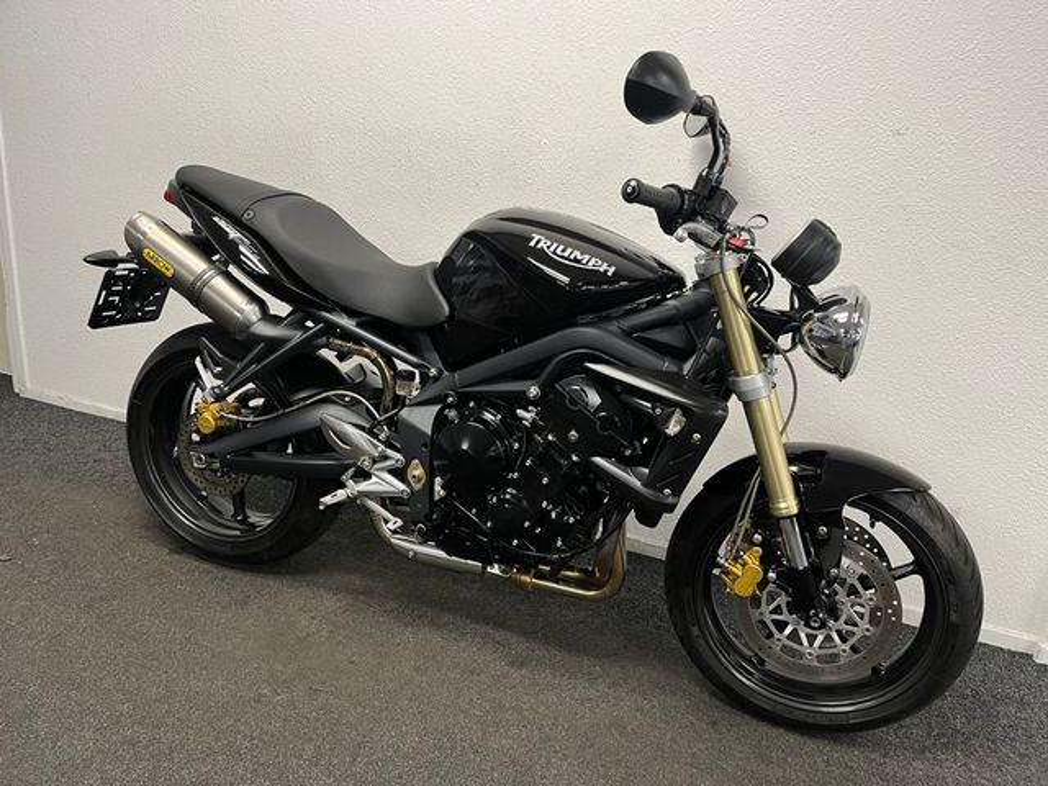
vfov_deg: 53.1
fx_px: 787
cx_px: 524
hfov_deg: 67.3
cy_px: 393
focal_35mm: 26
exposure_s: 1/50
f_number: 1.6
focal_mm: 5.1
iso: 100
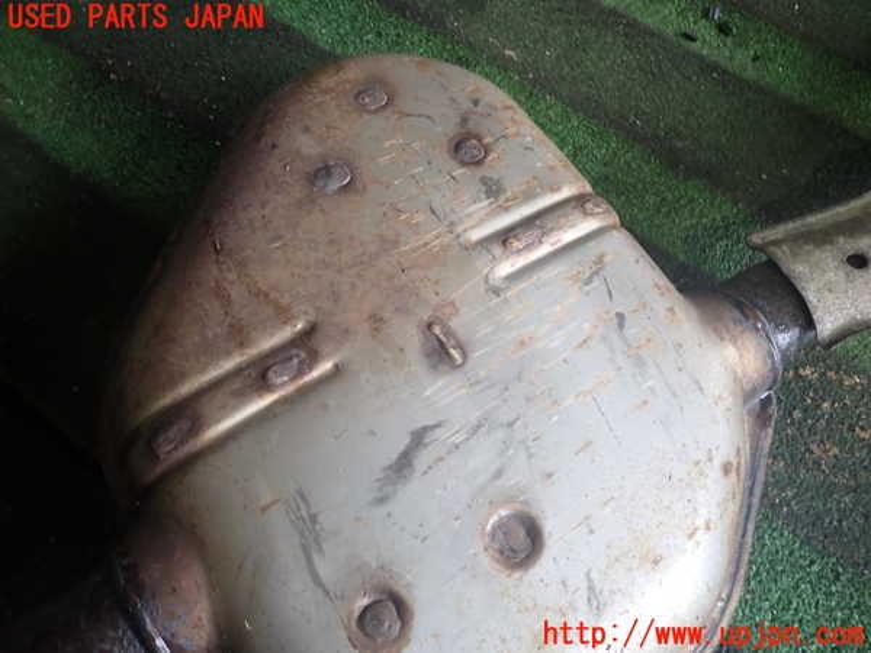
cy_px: 326
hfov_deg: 69.4
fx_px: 629
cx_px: 436
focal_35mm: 25
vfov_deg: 54.9
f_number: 2
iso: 200
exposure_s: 1/40
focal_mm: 4.5
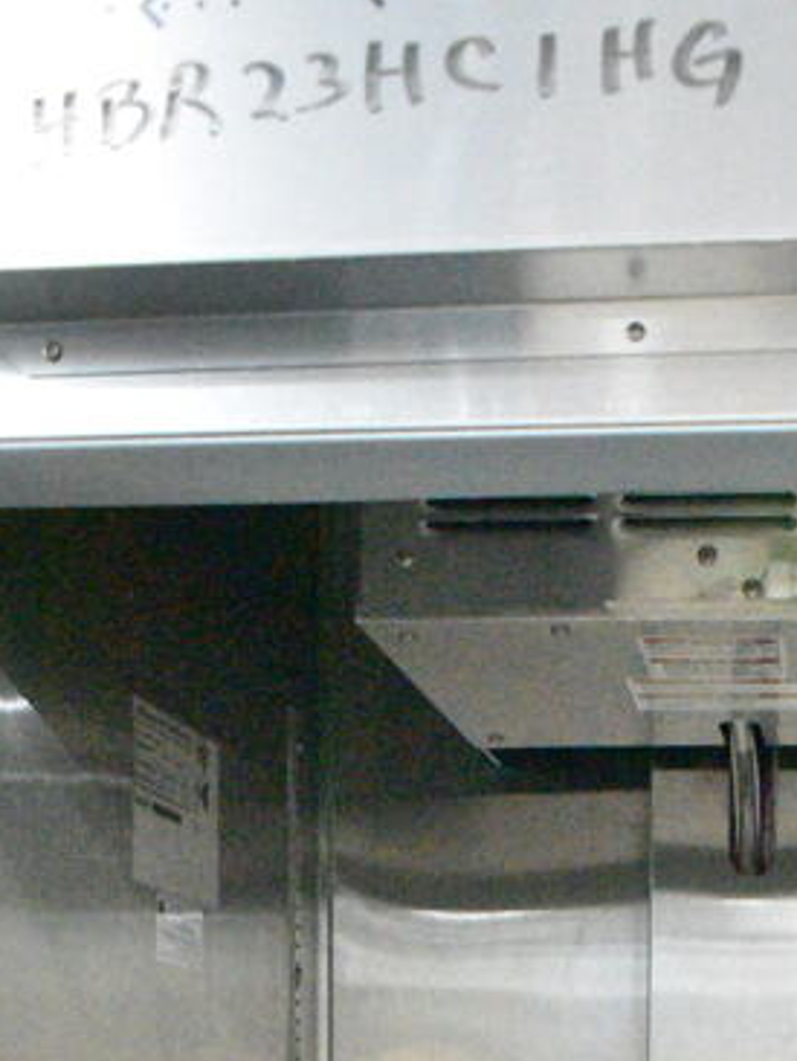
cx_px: 646
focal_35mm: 72
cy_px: 1318
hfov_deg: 20.2
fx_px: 2208
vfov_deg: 24.2
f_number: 7.1
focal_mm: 20
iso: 25600
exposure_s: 1/200
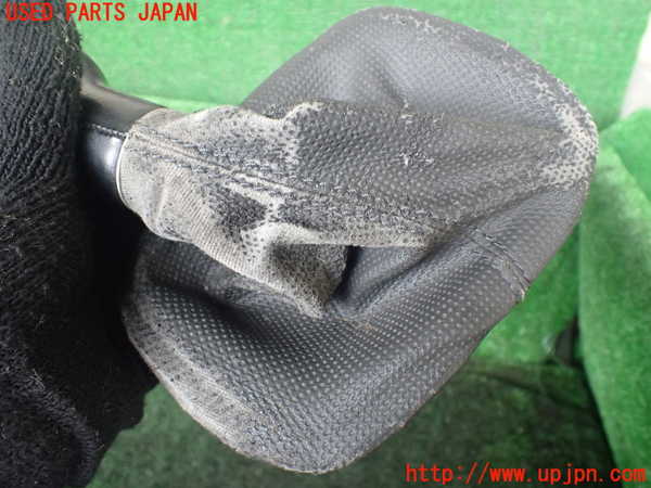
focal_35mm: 30
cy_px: 244
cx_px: 326
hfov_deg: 60.0
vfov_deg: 46.8
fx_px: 564
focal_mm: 5.4
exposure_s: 1/125
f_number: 2.3
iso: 500
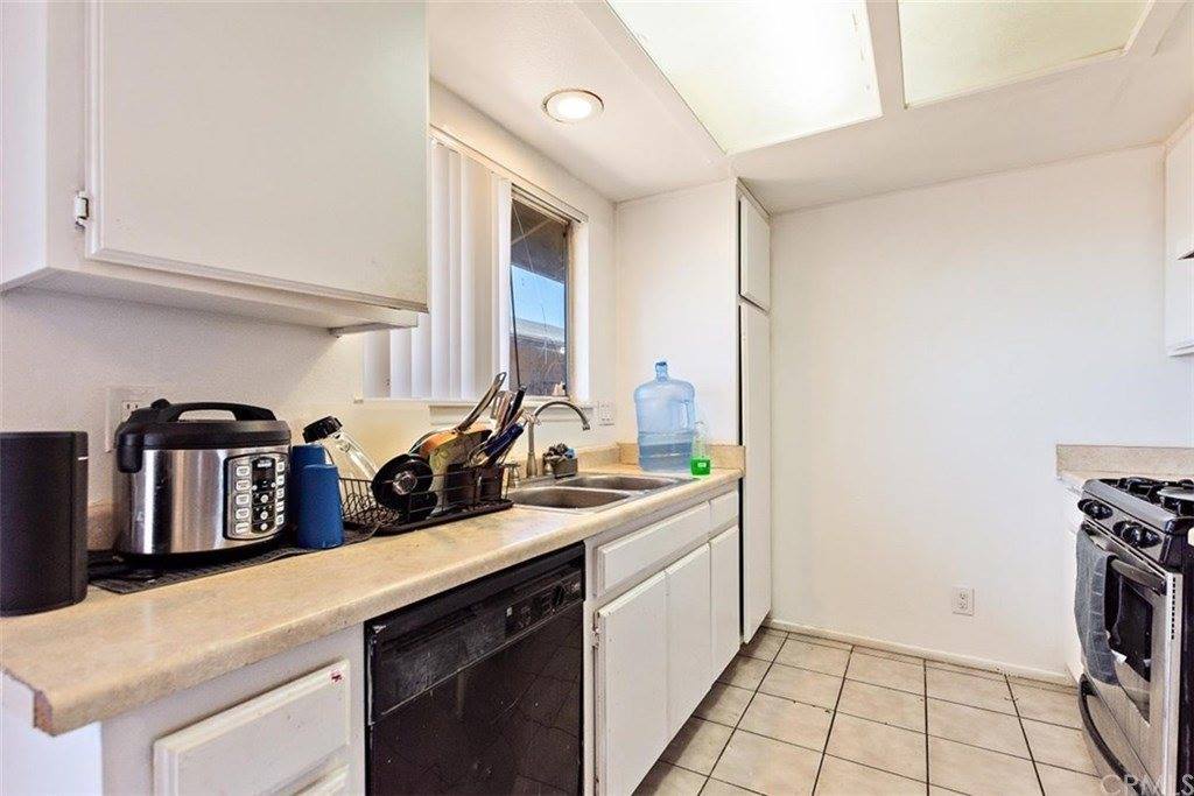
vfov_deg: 77.3
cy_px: 398
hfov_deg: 100.4
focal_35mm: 15
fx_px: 498
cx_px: 597
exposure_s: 1/125
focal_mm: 10
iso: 125
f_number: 4.5
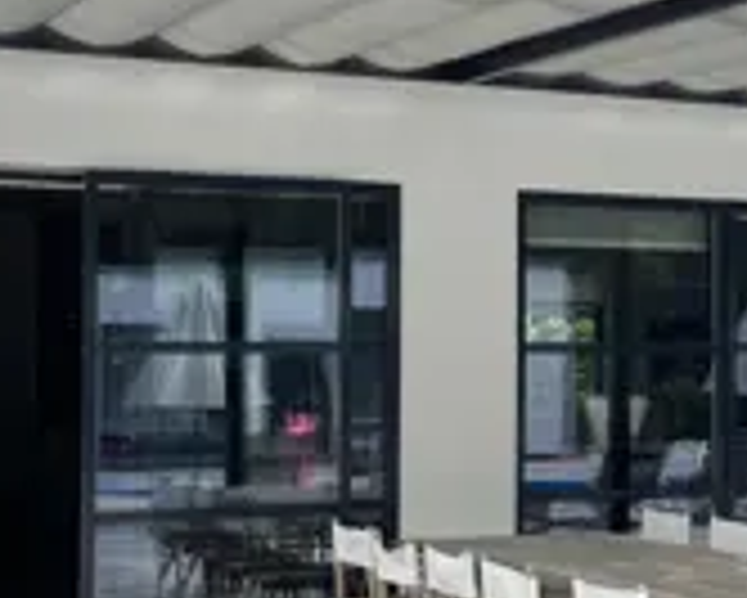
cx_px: 938
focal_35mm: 89
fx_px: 1969
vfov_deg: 17.3
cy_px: 319
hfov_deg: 19.9
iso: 32
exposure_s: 1/1667
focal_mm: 5.1
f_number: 1.6
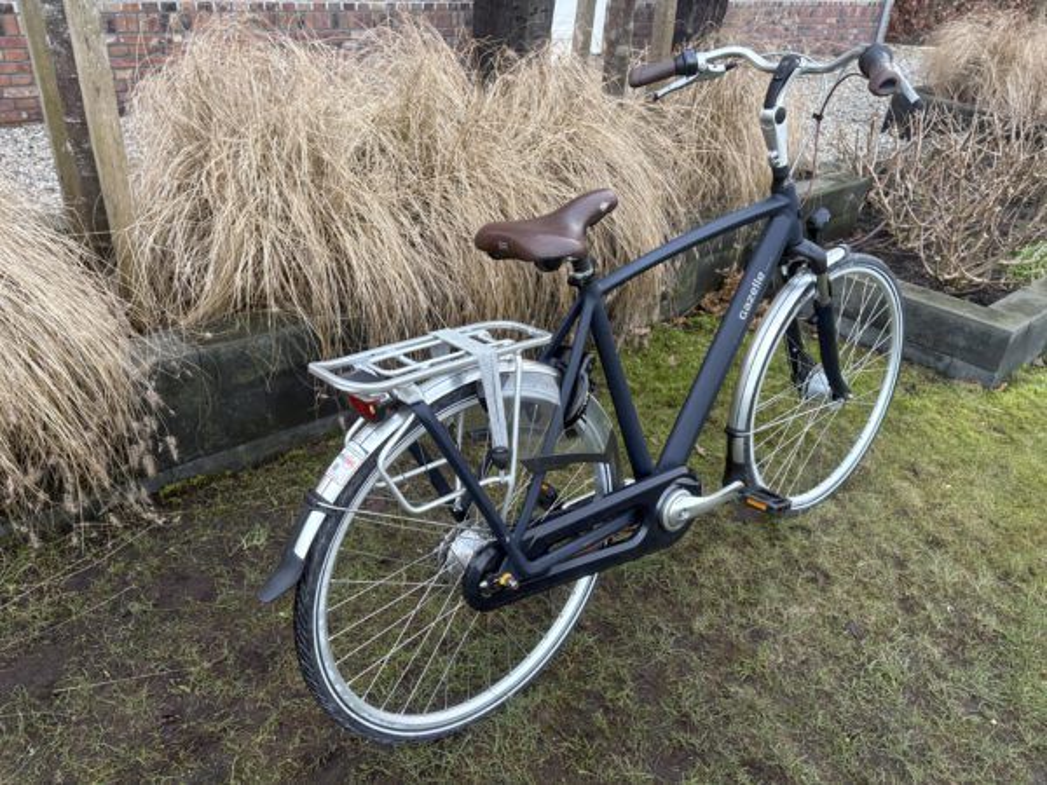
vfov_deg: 53.1
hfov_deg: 67.3
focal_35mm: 26
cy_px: 392
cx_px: 524
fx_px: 786
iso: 125
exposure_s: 1/60
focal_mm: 5.96
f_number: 1.6
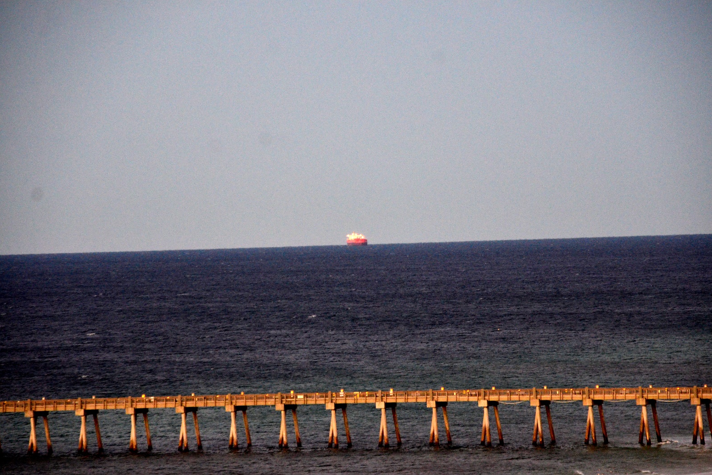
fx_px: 5082
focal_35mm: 257
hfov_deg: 8.0
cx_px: 357
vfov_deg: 5.3
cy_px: 238
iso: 2000
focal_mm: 170
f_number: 6
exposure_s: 1/80
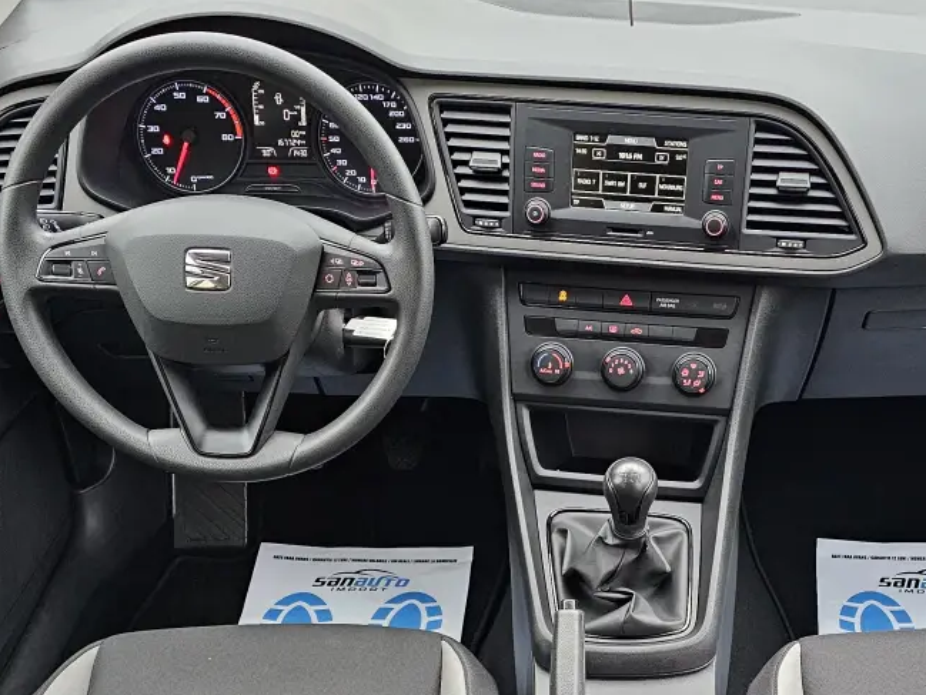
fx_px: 1365
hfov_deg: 37.1
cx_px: 608
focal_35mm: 51
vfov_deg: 27.5
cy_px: 628
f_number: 1.7
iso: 800
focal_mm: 6.3
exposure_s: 1/100
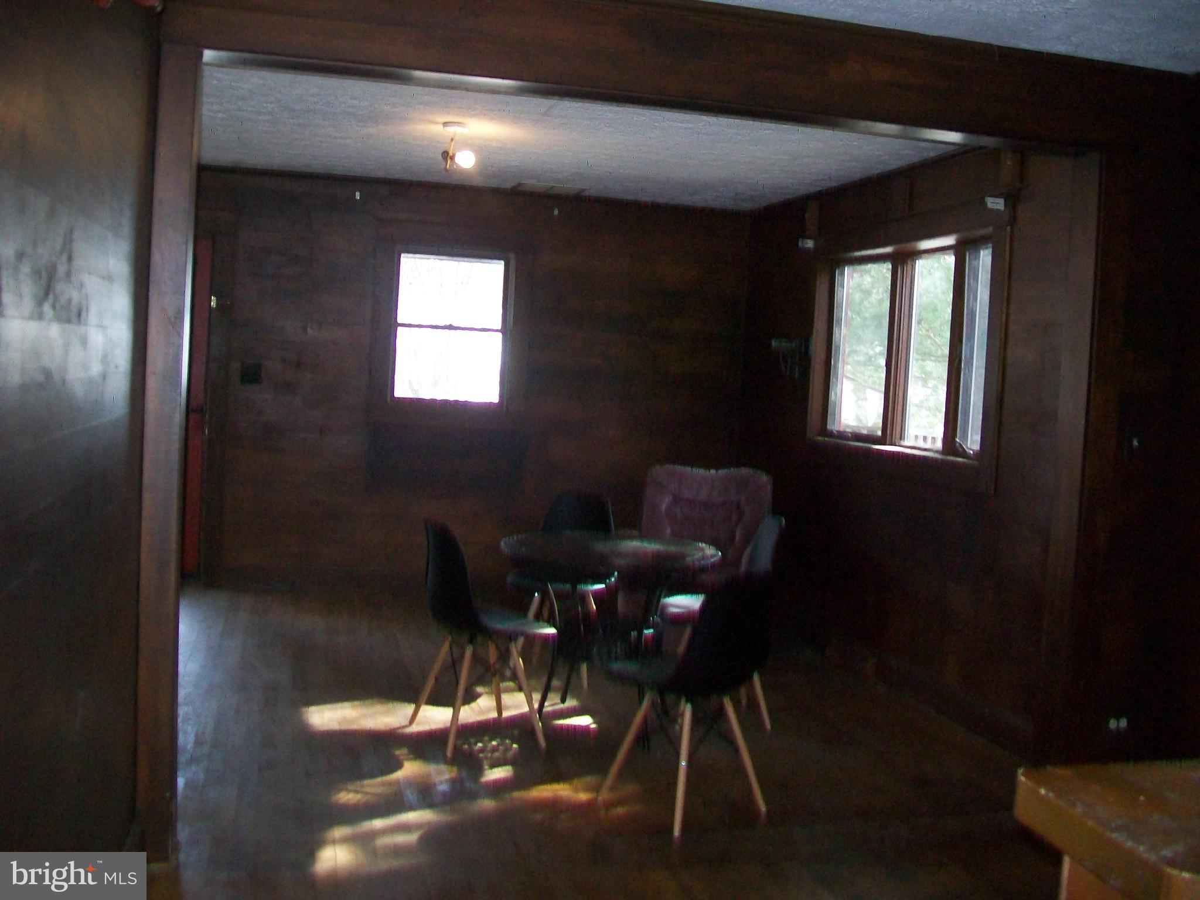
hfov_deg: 54.0
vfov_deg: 41.8
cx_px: 600
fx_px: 1179
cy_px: 450
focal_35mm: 34
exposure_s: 1/60
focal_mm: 6.1
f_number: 2.7
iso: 160
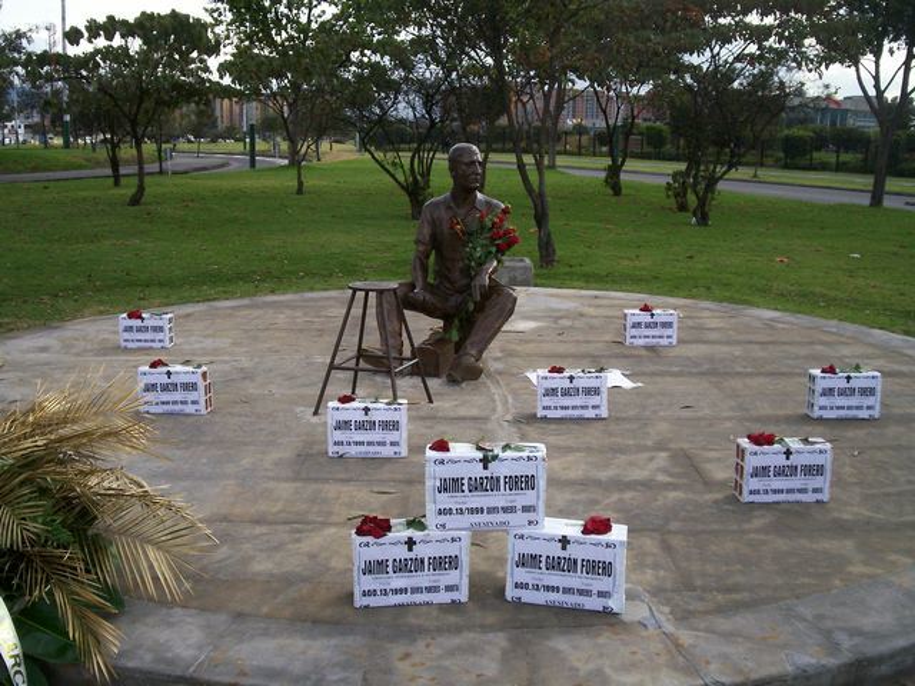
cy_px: 343
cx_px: 458
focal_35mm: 36
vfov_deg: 39.7
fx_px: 952
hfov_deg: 51.4
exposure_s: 1/152
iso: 100
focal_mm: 5.9
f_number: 4.5
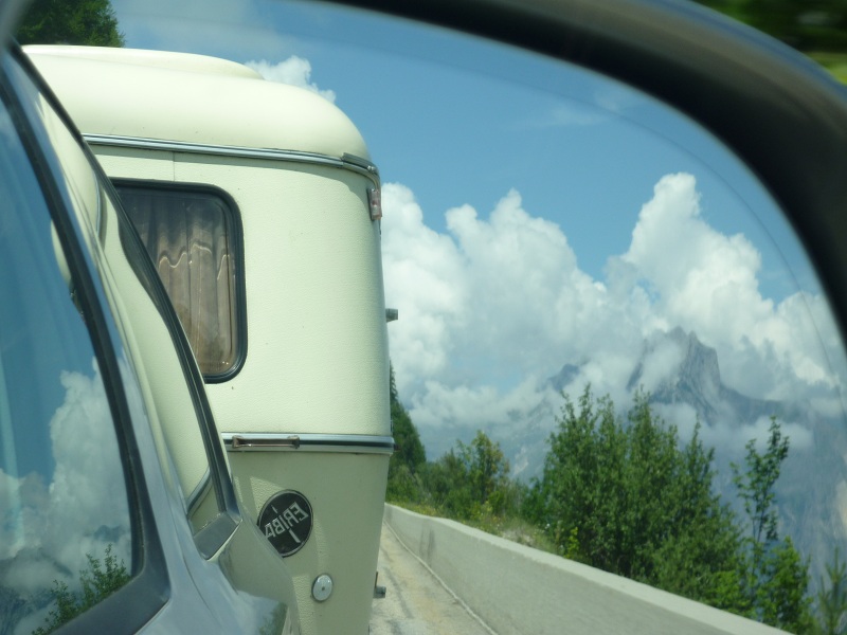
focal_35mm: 128
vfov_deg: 11.6
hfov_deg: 15.4
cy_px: 318
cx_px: 424
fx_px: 3132
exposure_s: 1/160
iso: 80
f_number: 5.9
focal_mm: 22.8
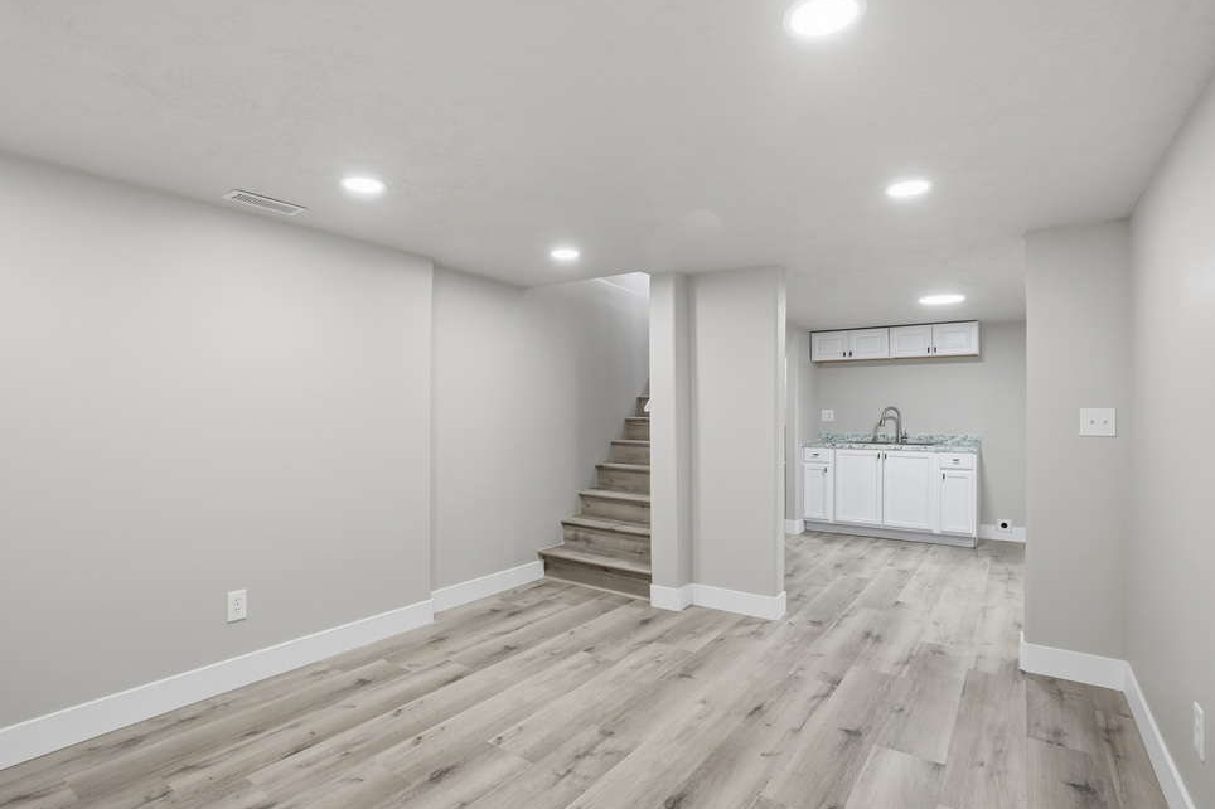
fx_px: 574
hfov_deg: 93.3
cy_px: 404
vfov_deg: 70.4
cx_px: 585
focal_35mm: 17
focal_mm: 16
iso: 250
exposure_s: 1/100
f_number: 9
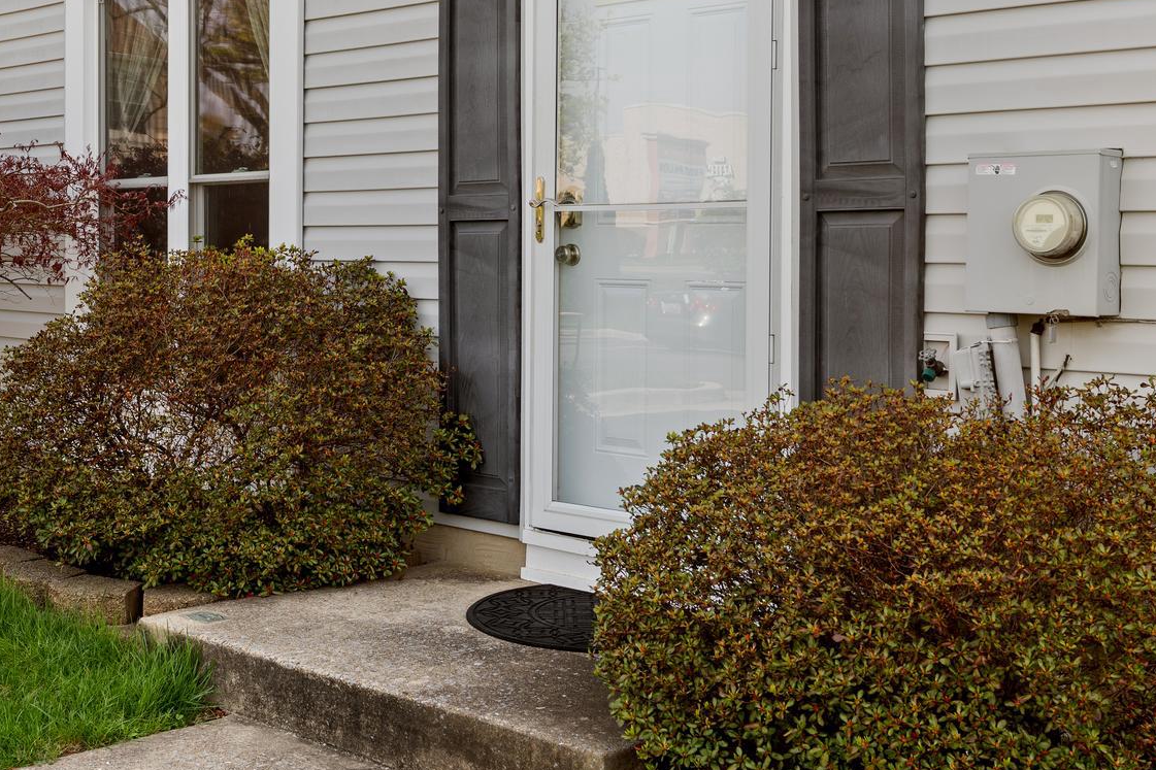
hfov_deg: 36.5
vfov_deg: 24.9
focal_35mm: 54
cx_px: 376
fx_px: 1731
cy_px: 233
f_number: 7.1
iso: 100
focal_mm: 29.5
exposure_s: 1/125
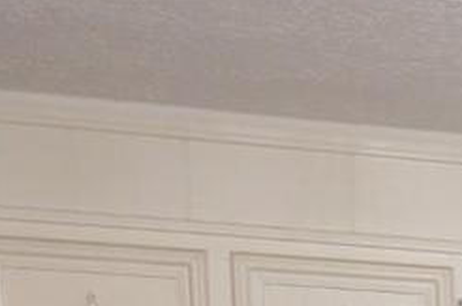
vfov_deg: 9.5
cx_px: 1166
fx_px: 1575
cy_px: 815
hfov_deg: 12.4
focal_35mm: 123
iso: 800
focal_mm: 14
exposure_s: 1/60
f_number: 4
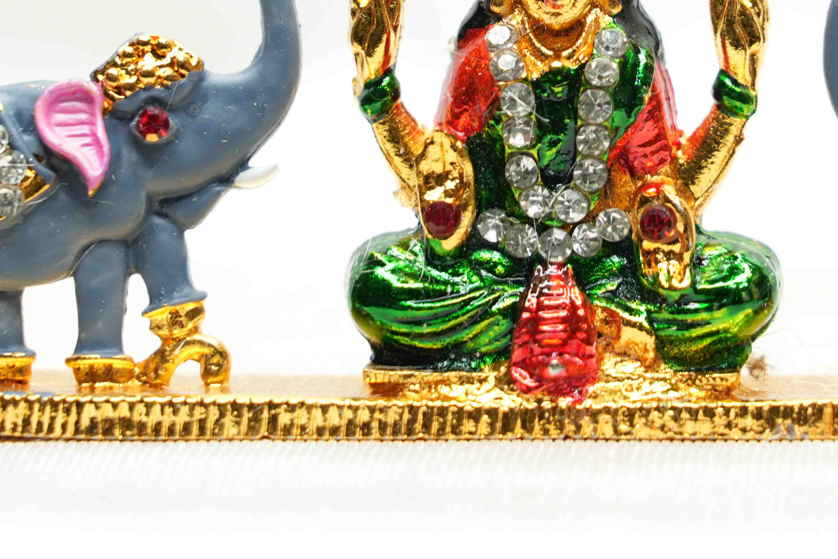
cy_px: -35
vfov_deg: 6.0
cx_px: 523
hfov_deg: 9.0
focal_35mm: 228
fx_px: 5307
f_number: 7.1
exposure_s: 1/50
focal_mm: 105
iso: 640
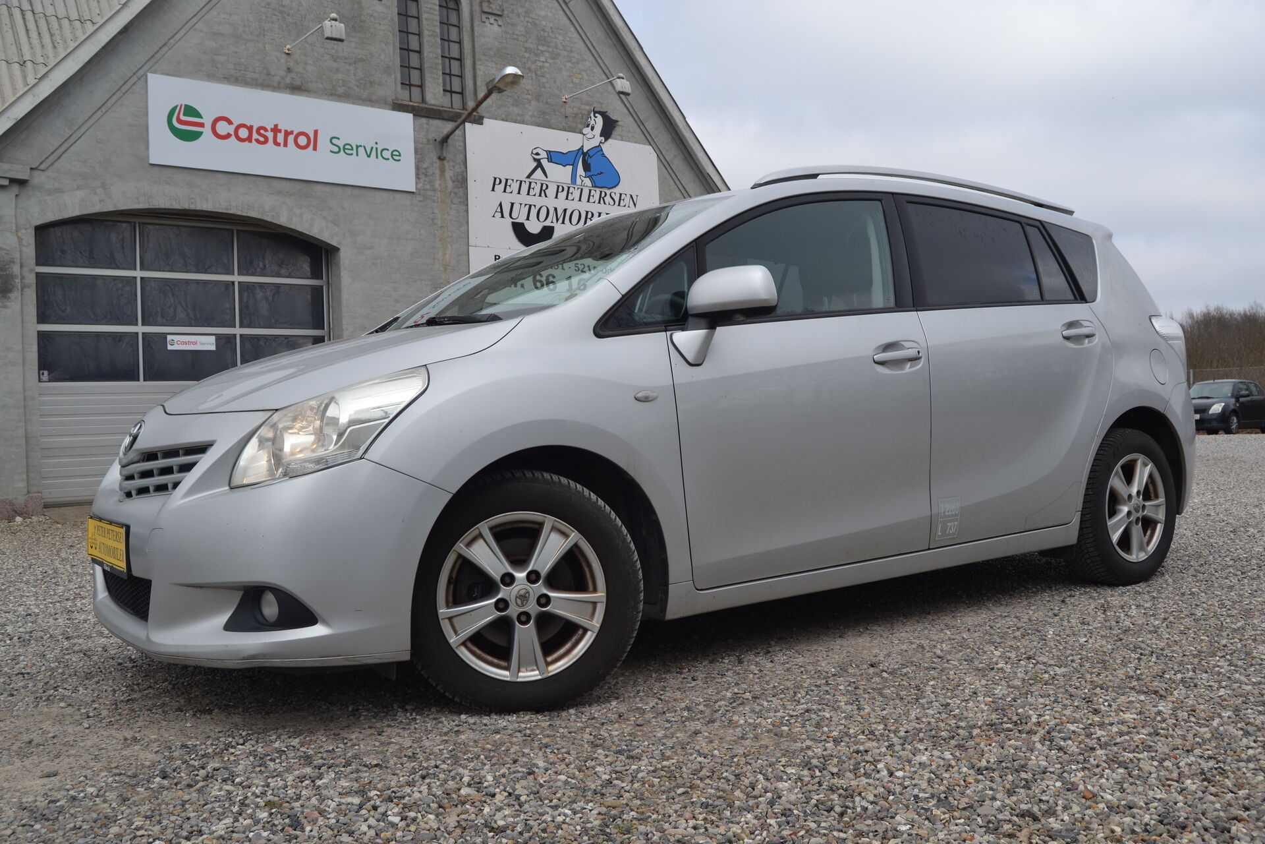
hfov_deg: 61.9
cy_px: 422
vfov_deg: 43.6
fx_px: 1054
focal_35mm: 30
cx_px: 632
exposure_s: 1/250
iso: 100
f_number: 8
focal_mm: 20
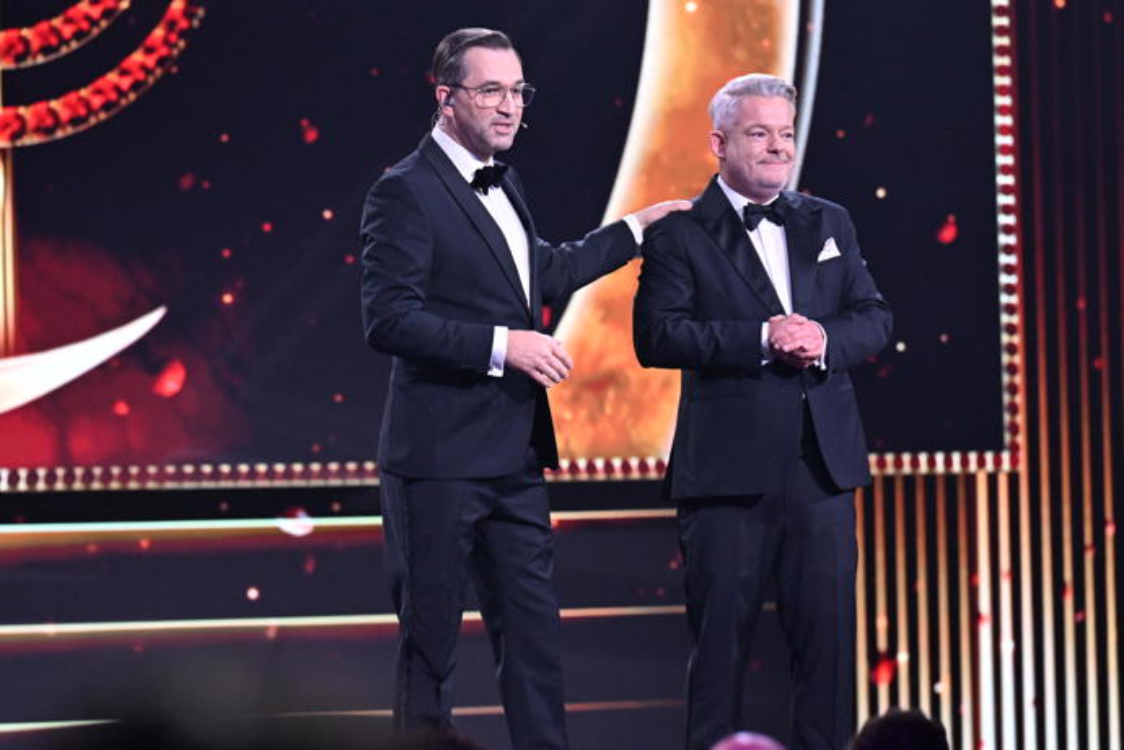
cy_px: 375
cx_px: 562
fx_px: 9366
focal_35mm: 300
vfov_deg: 4.6
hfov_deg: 6.9
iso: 3200
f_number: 3.5
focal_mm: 200
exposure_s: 1/125
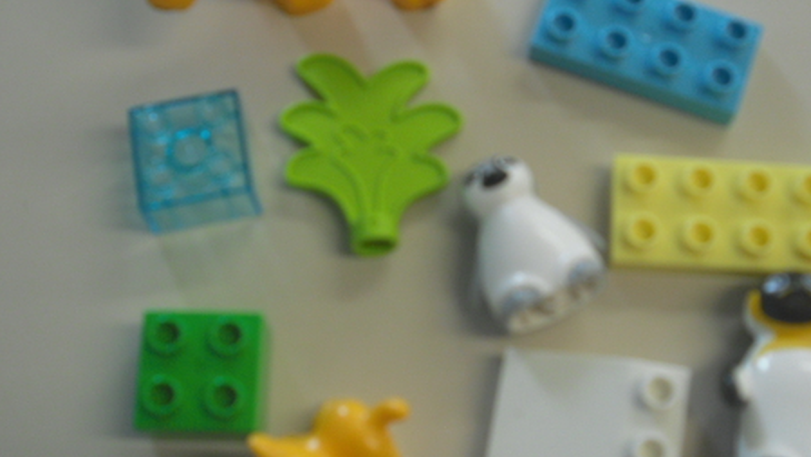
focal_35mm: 59
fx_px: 1269
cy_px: 208
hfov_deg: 35.3
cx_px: 475
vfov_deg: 20.4
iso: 100
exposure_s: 1/80
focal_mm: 6.2
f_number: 2.8
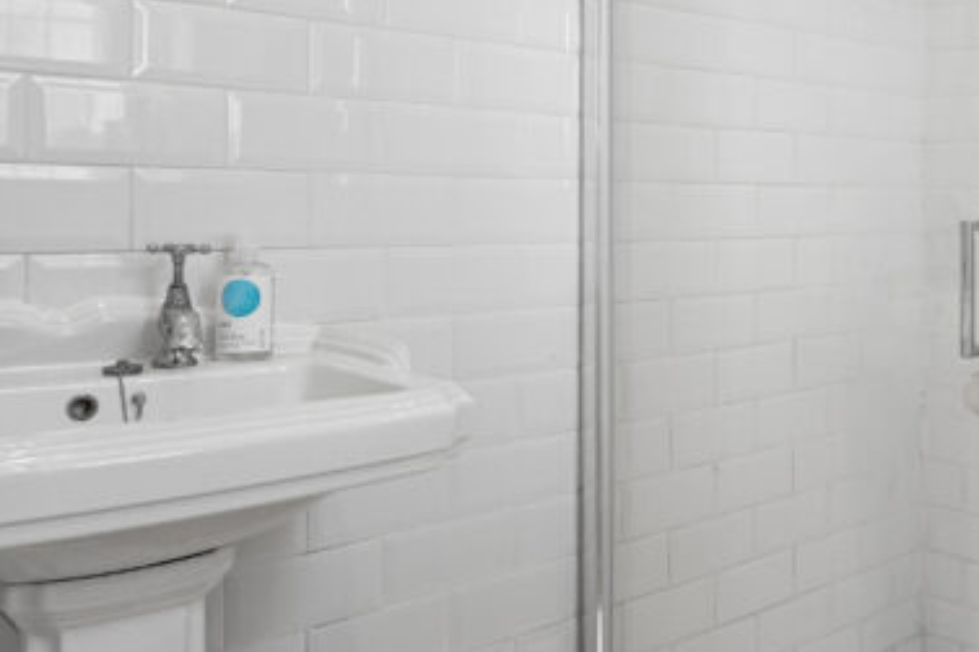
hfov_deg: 45.7
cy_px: 232
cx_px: 888
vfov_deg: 34.8
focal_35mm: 38
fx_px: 1033
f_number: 8
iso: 400
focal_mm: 14
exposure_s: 1/5
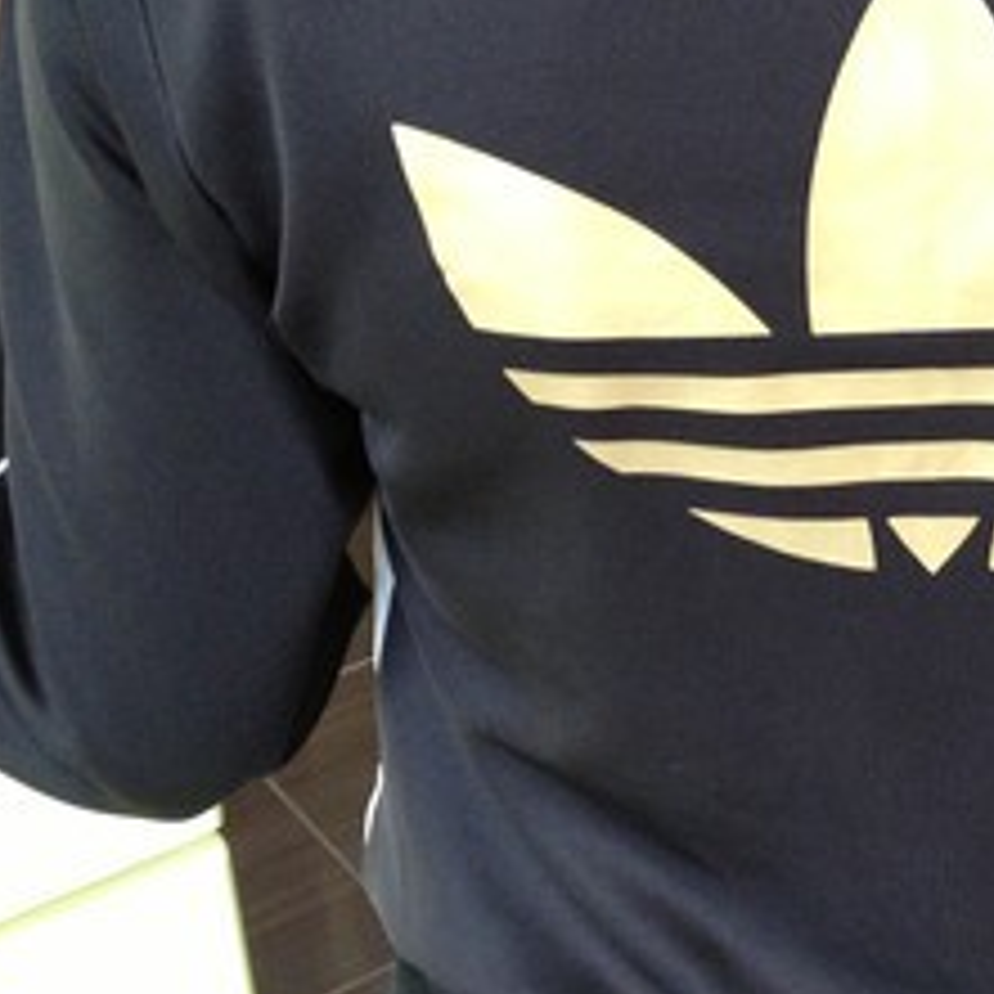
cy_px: 412
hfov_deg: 21.7
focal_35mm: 77
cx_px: 985
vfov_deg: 22.4
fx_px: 2502
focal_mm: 4.28
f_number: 2.4
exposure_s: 1/20
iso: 200
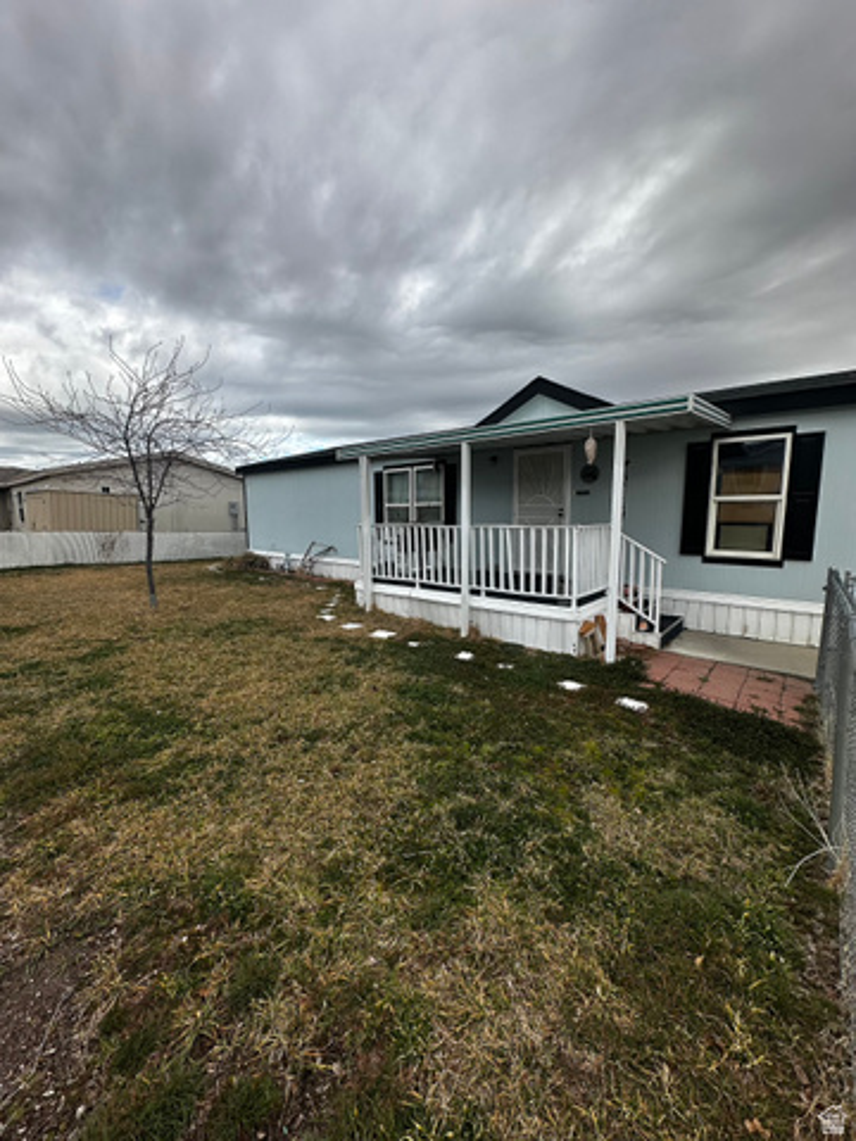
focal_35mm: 14
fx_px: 462
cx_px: 428
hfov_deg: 85.7
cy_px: 570
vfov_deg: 102.1
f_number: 2.2
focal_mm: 2.22
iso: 40
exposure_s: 1/1103
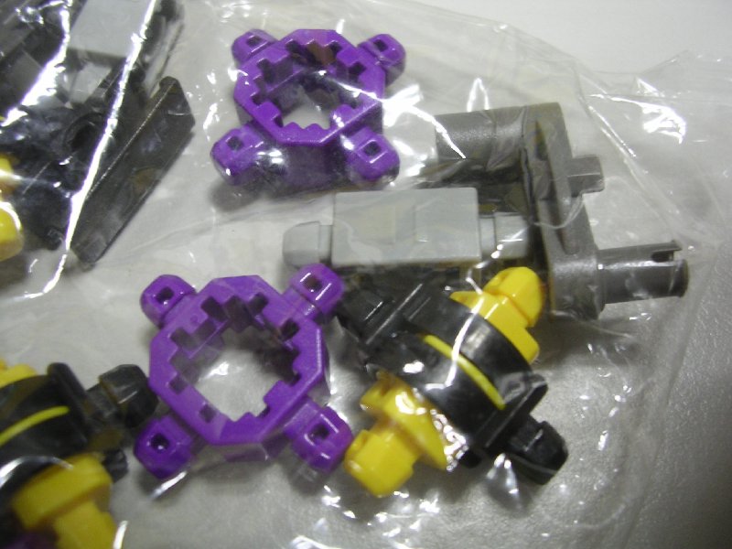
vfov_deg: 37.7
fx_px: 804
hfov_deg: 49.0
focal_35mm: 38
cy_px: 274
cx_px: 366
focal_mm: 5.8
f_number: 2.8
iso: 111
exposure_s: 1/3.4
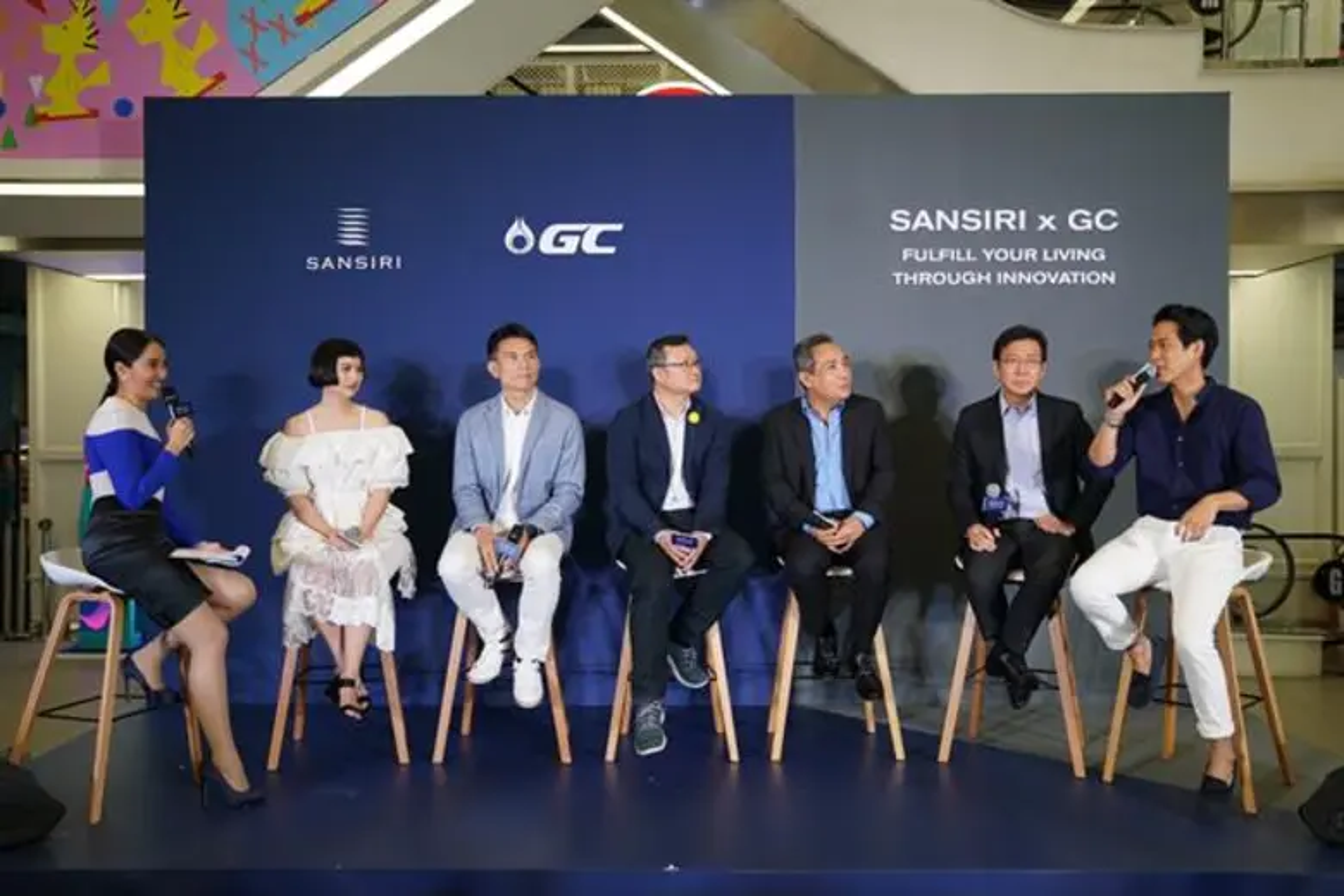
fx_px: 1195
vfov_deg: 41.1
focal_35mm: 32
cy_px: 448
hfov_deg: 58.7
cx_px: 672
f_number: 4
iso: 640
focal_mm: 32
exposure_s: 1/80
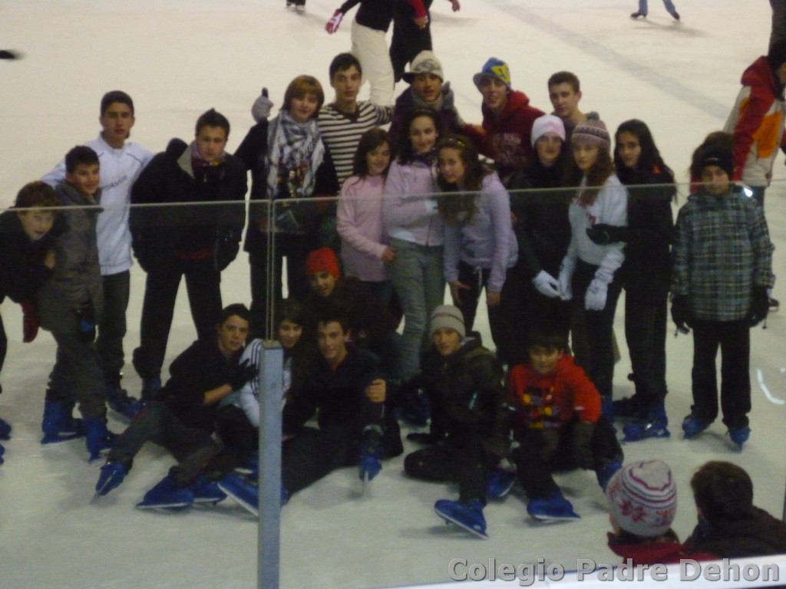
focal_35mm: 86
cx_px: 393
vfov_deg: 17.2
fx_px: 1953
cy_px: 294
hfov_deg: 22.8
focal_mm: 15.3
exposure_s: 1/40
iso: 1000
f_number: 5.7
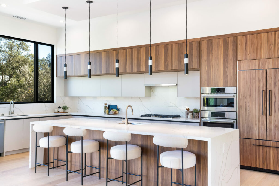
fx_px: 287
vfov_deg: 36.0
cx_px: 140
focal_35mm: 37
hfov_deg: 51.9
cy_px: 93
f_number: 13
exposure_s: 1/5
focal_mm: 37
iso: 100
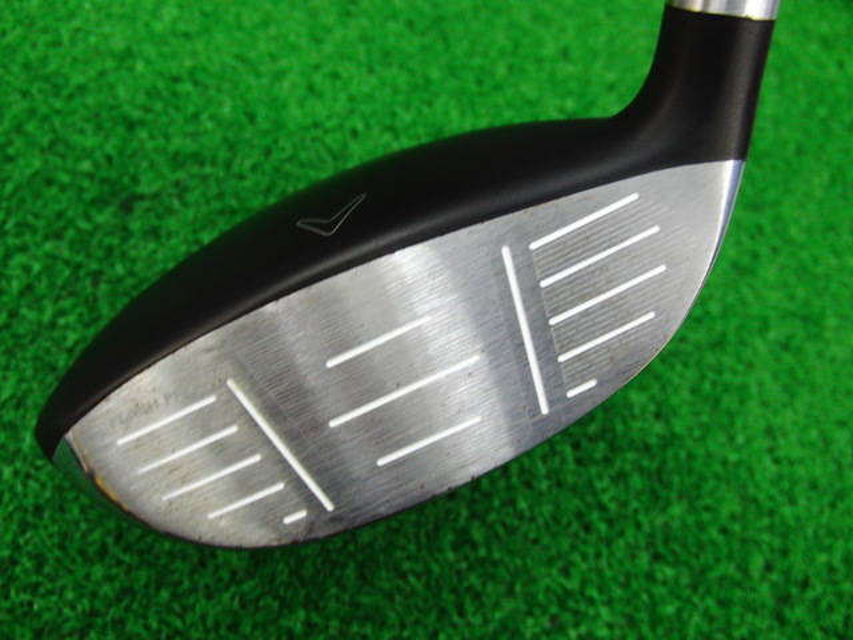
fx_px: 912
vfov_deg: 38.7
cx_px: 426
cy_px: 320
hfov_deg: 50.1
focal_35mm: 37
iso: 400
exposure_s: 1/40
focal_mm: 6.42
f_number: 3.6
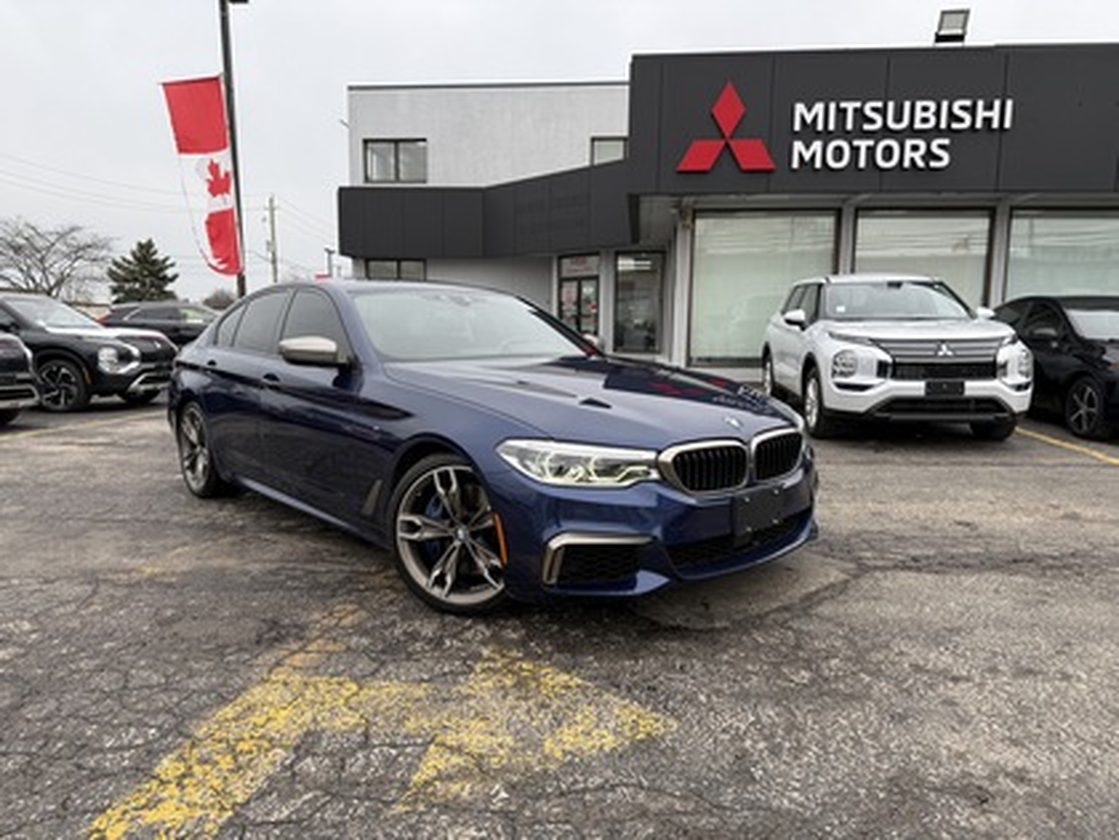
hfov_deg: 71.6
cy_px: 420
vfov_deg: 56.8
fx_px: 776
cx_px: 560
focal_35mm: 24
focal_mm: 6.76
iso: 80
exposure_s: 1/598
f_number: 1.78
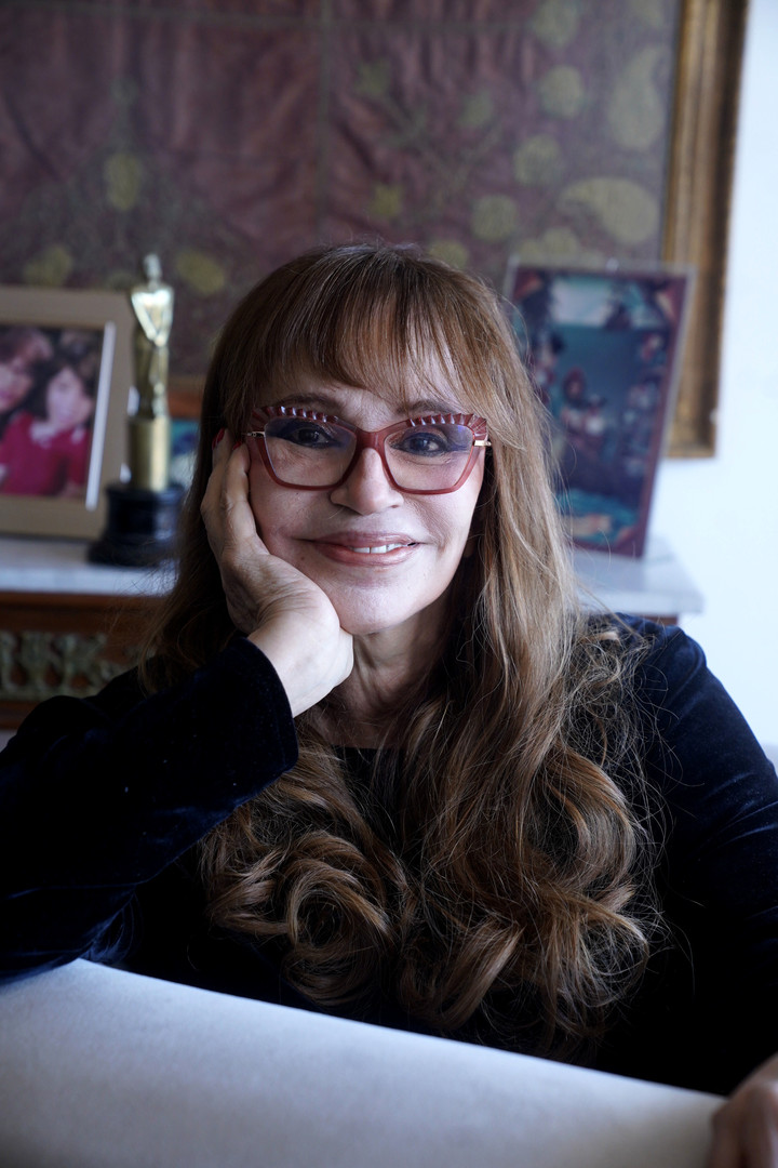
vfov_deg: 28.8
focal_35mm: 70
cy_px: 584
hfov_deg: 19.5
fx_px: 2269
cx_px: 389
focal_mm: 70
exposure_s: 1/250
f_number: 4
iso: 1000
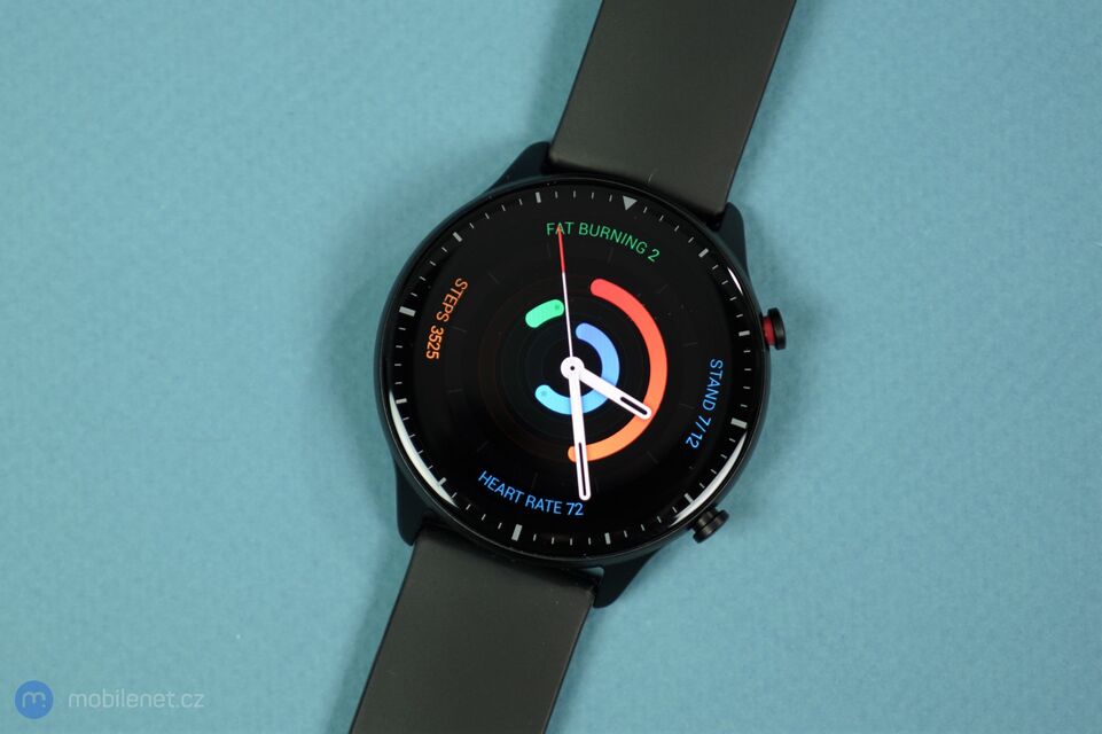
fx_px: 2142
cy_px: 367
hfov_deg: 28.9
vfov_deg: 19.4
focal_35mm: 70
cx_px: 551
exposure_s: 1/50
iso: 160
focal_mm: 70
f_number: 4
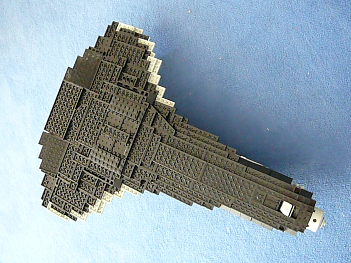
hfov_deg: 52.6
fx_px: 355
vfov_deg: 40.7
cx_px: 176
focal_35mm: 35
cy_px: 132
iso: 1250
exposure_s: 1/30
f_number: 2.8
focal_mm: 5.2
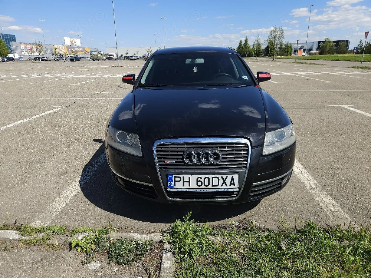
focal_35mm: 23
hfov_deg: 73.9
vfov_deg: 58.9
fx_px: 247
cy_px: 139
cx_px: 186
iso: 50
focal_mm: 5.4
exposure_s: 1/2500
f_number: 1.8
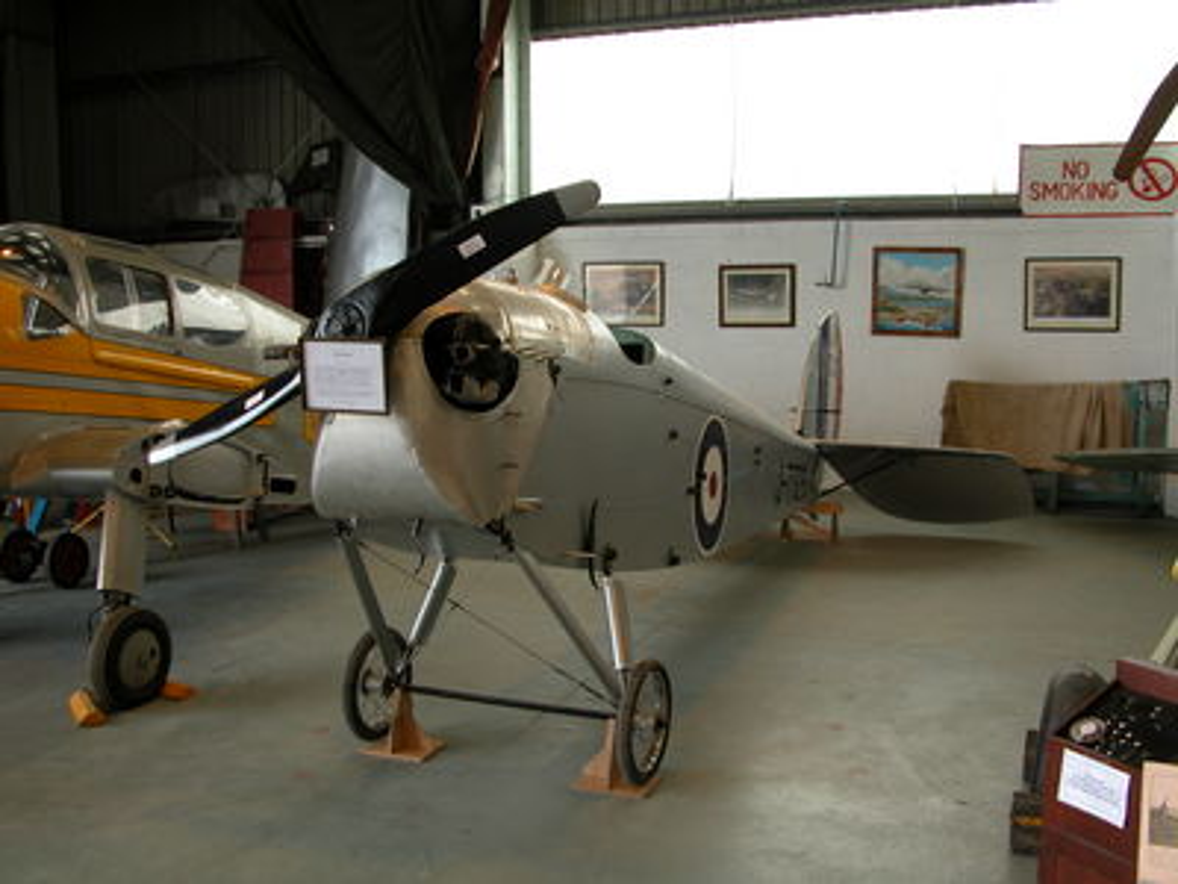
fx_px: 1191
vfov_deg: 40.7
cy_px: 442
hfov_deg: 52.6
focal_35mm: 35
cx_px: 589
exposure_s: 1/66
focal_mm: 9
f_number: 3.2
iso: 100
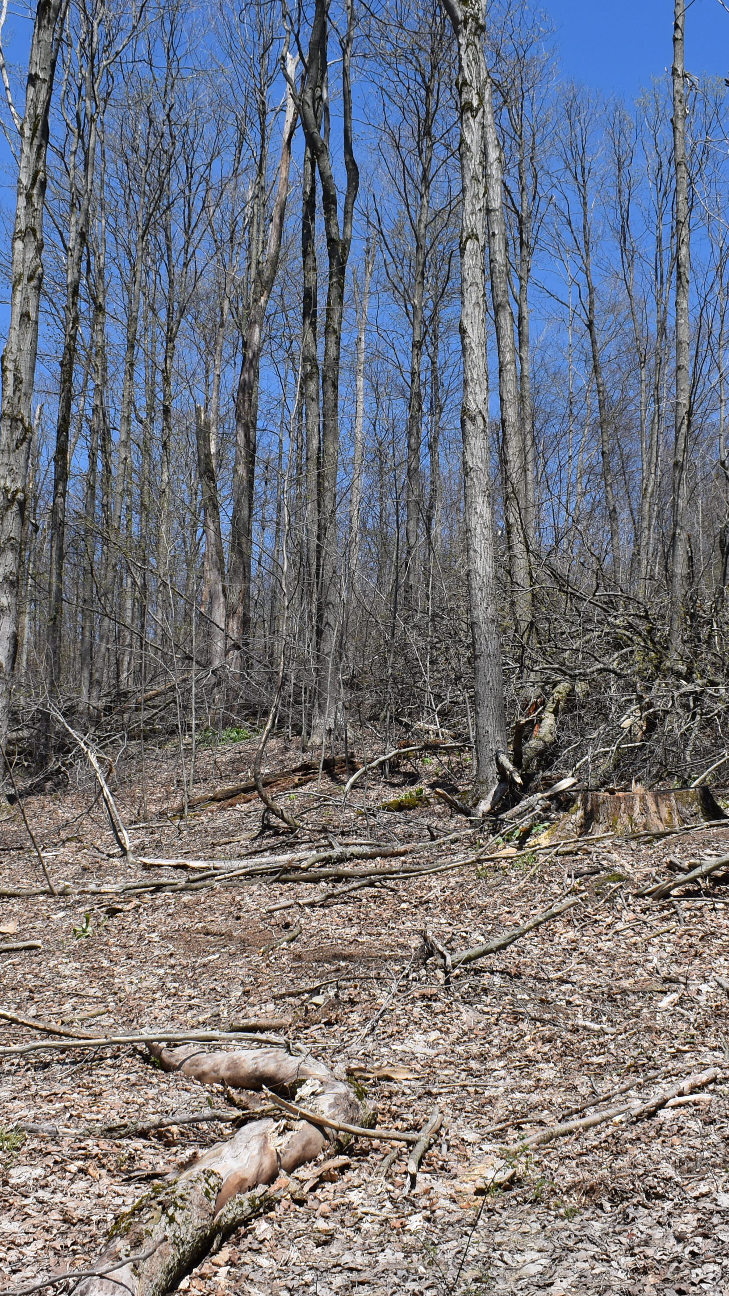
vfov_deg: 47.4
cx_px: 347
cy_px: 656
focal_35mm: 43
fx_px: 1478
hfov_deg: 27.7
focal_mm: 18
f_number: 10
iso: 200
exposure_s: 1/400
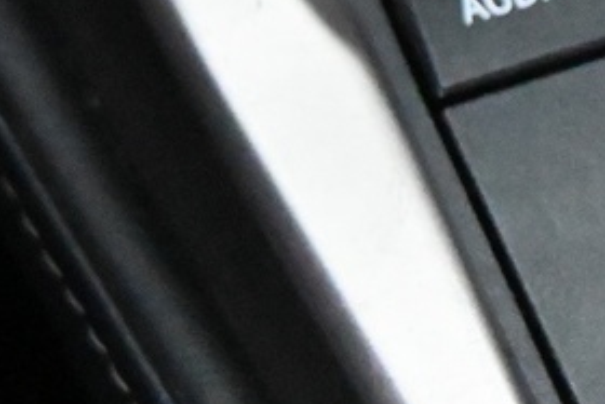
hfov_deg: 4.7
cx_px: 834
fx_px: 7297
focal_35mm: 434
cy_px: 82
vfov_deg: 3.2
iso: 12800
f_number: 6.3
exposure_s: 1/80
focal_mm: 50
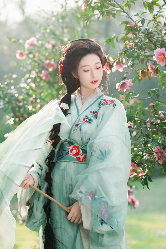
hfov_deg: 14.7
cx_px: 83
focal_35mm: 93
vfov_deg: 21.9
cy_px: 124
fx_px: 643
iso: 320
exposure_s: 1/400
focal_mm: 93
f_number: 2.8
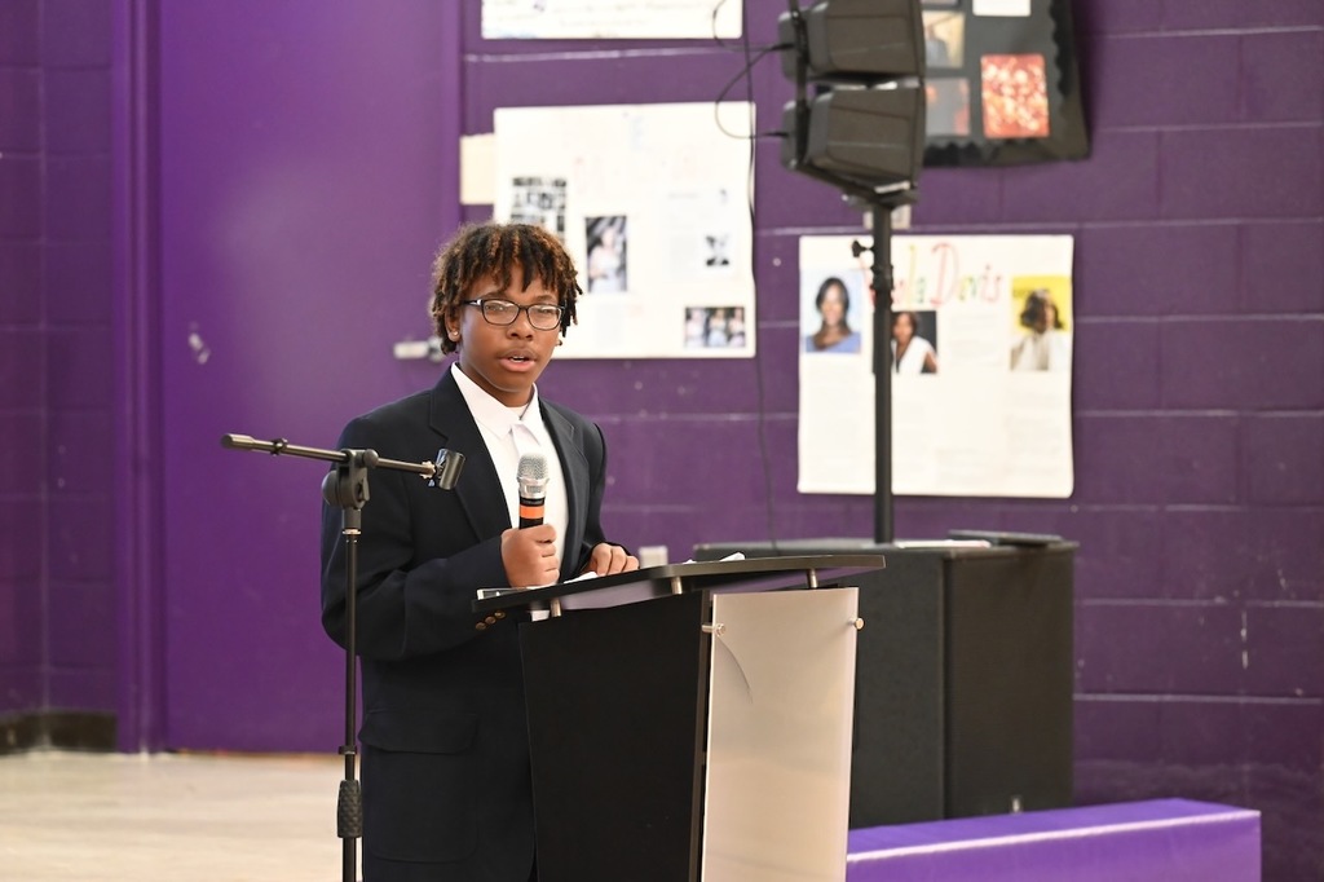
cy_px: 441
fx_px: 7353
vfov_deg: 6.9
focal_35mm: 200
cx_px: 662
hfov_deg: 10.3
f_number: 5
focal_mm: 200
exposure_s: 1/200
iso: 5000
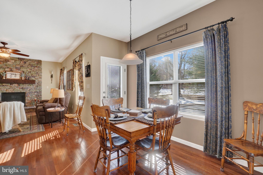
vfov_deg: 77.3
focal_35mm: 15
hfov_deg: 100.4
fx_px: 110
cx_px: 132
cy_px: 88
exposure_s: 1/30
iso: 400
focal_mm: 10
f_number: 9
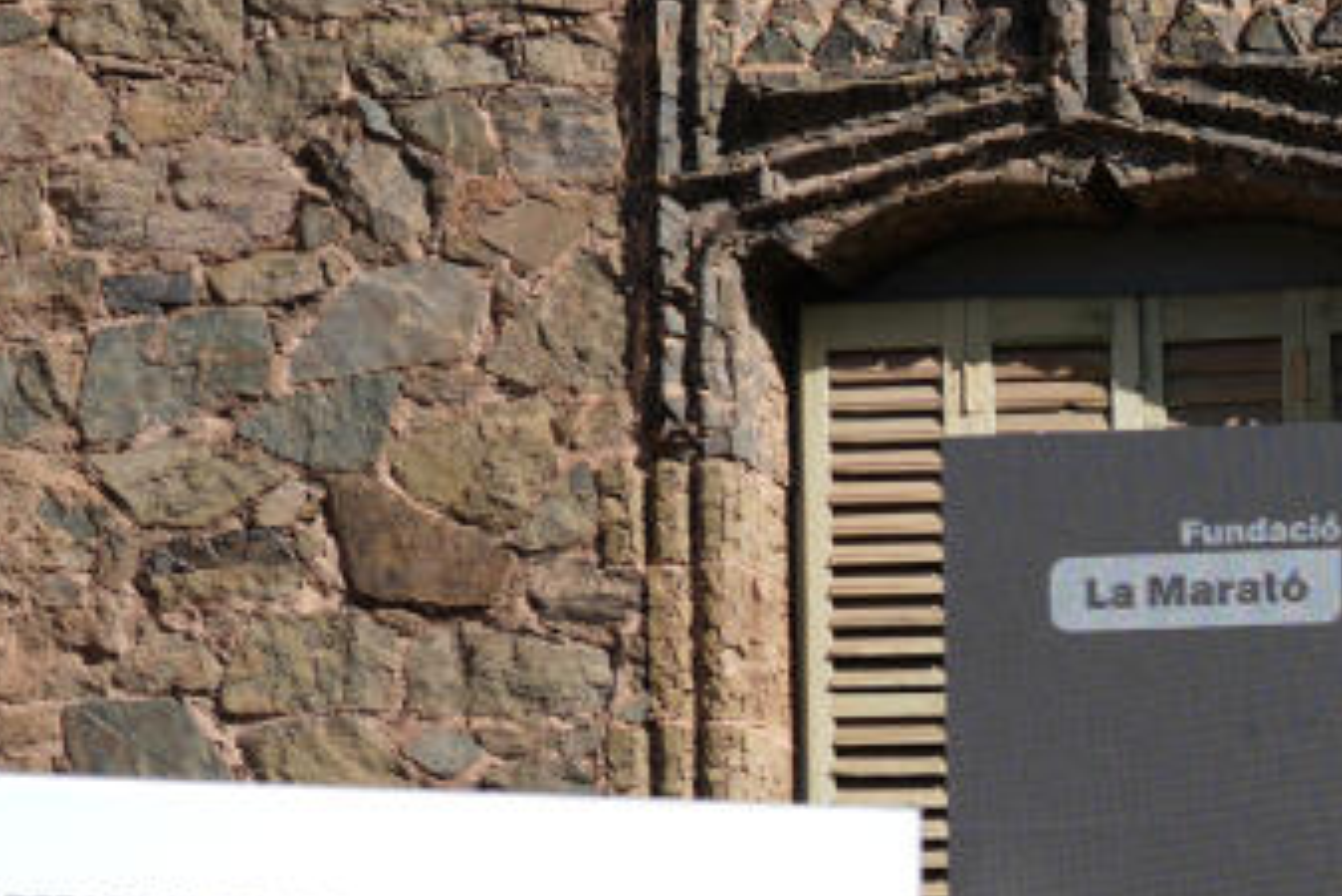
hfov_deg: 13.6
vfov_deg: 9.8
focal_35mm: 135
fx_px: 5034
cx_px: 2437
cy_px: 1487
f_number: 5
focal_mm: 35
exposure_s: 1/500
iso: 64
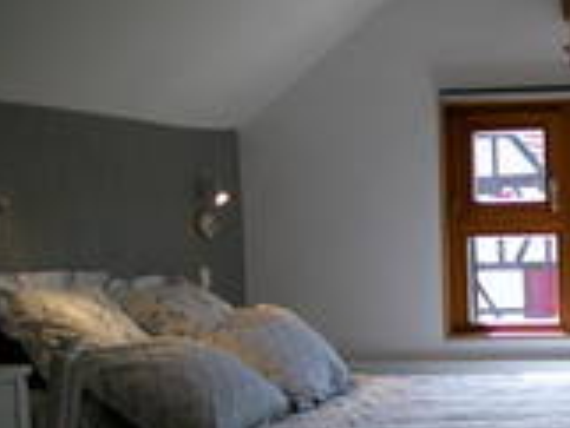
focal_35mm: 76
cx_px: 538
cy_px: 301
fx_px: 1252
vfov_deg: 19.3
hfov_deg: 24.7
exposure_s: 1/100
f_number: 2.7
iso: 64
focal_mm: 6.1
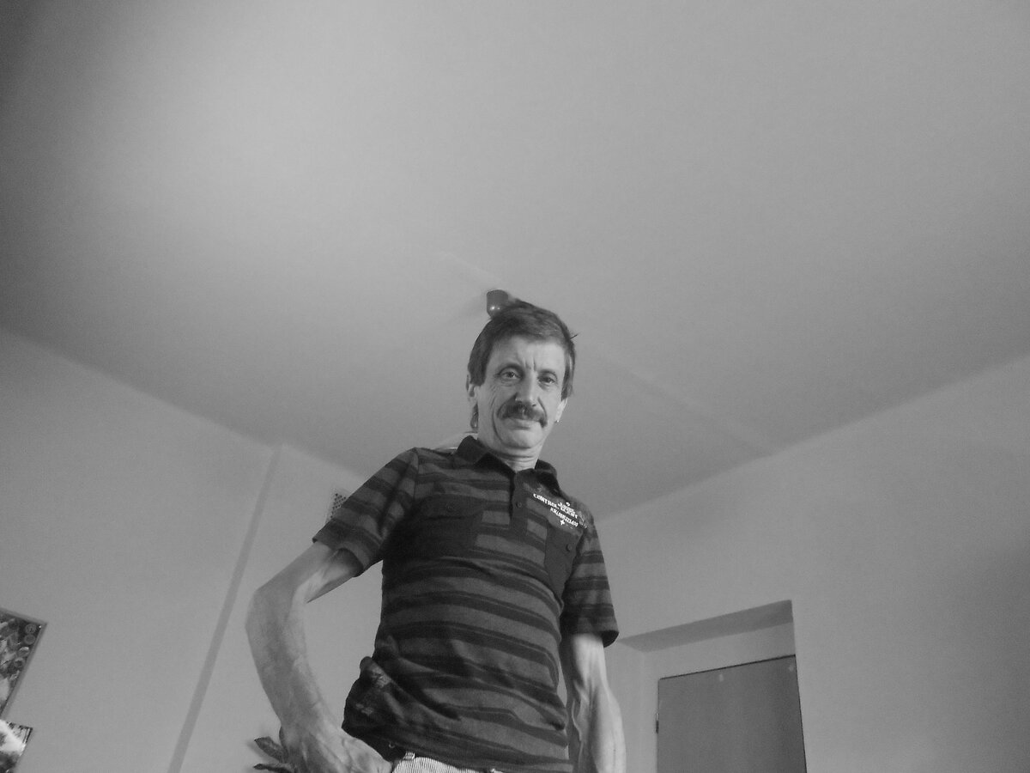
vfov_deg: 53.1
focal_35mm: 26
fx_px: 774
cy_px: 386
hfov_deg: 67.3
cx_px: 515
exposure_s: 1/20
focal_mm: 4.6
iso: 800
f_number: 3.5
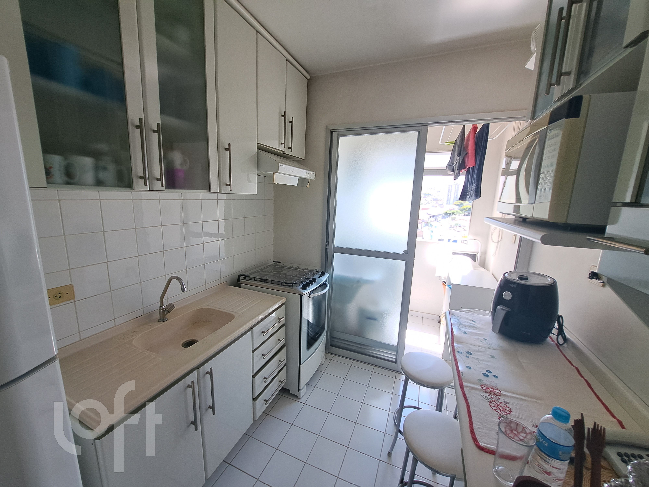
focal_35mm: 13
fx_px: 244
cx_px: 324
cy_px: 244
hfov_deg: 106.2
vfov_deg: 89.9
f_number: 2.2
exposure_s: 1/60
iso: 50
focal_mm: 1.74
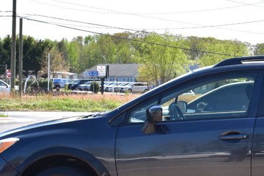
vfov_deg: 13.9
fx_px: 720
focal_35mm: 98
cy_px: 113
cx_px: 248
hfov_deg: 20.3
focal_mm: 27
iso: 400
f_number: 11
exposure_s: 1/400
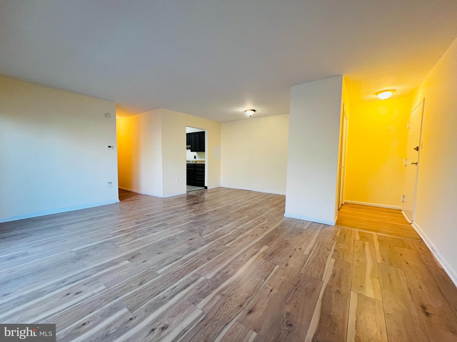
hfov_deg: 106.2
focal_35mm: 13
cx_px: 228
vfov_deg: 89.9
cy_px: 171
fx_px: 172
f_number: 1.8
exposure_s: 1/60
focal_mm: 1.57
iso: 200
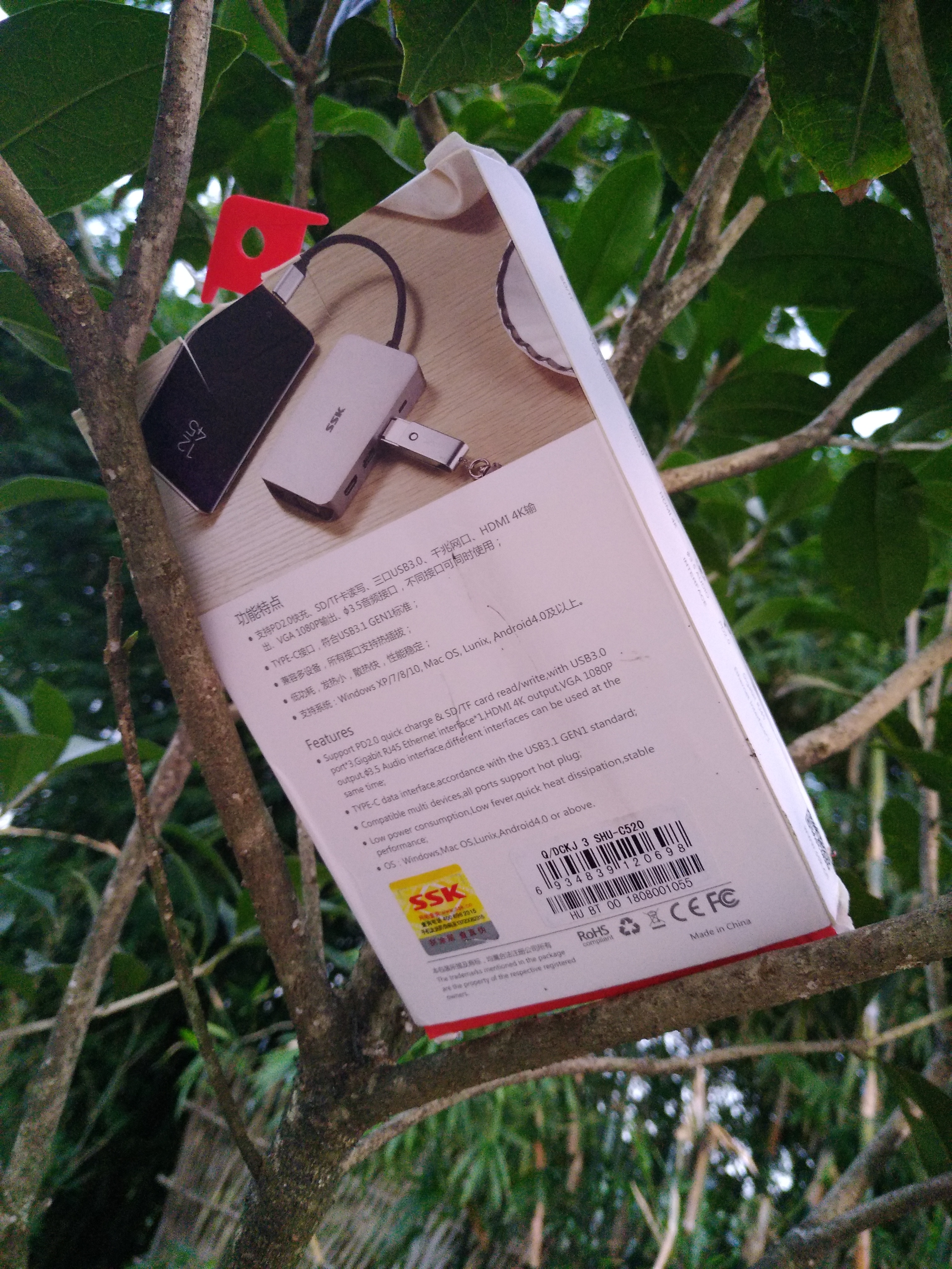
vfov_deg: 71.6
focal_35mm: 24
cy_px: 634
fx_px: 880
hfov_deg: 56.8
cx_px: 476
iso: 629
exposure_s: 1/25
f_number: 1.9
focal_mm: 3.94
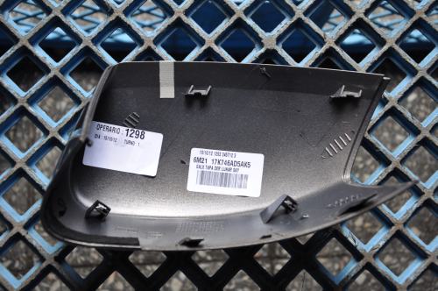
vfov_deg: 20.1
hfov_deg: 29.9
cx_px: 219
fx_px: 820
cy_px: 146
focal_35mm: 68
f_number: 4.8
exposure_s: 1/60
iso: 640
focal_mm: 45
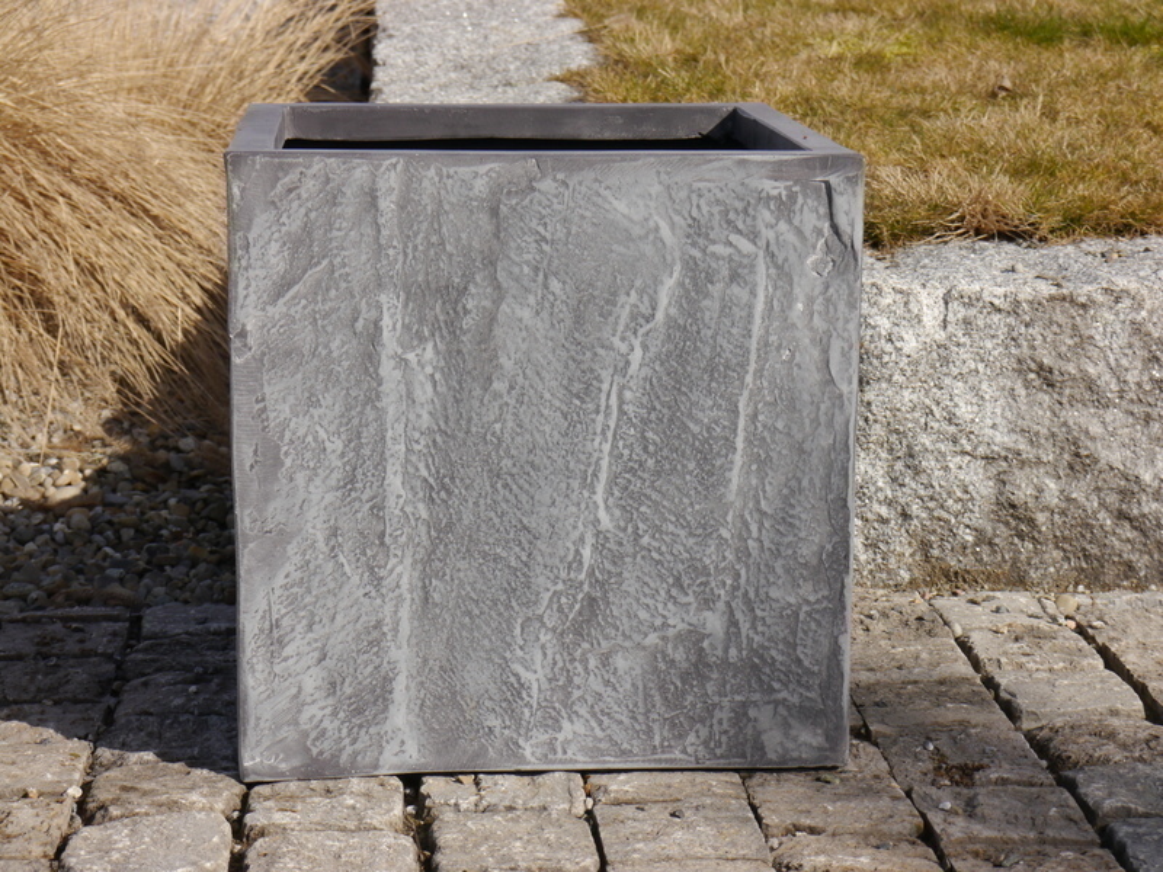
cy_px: 436
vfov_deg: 17.6
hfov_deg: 23.3
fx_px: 2822
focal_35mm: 84
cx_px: 582
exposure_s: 1/320
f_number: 9
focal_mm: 42
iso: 160
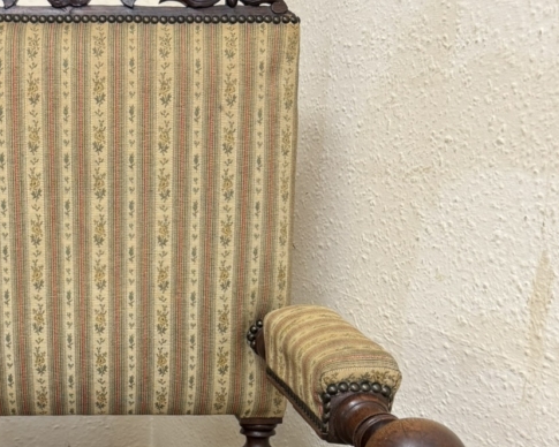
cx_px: 89
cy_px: 401
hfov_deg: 31.4
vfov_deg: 25.4
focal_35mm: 58
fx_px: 960
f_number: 1.78
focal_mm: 6.76
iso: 125
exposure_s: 1/50
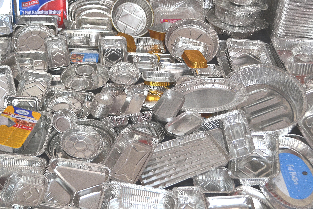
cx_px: 141
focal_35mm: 49
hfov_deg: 40.3
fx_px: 426
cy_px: 89
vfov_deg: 27.5
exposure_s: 1/30
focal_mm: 28
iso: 800
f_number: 4.5
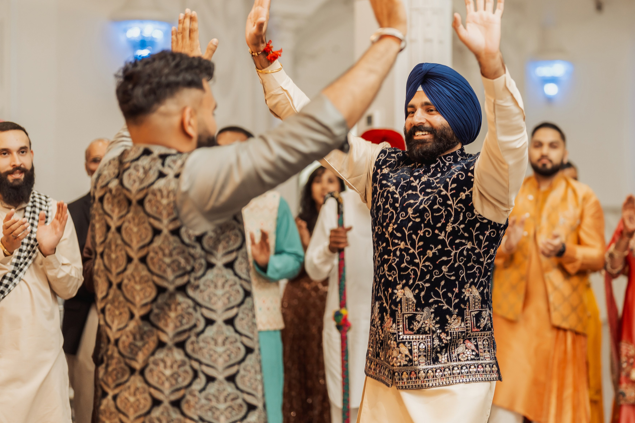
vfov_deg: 23.4
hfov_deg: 34.5
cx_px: 337
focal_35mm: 58
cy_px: 188
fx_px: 1023
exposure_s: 1/200
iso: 500
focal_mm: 50
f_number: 1.2
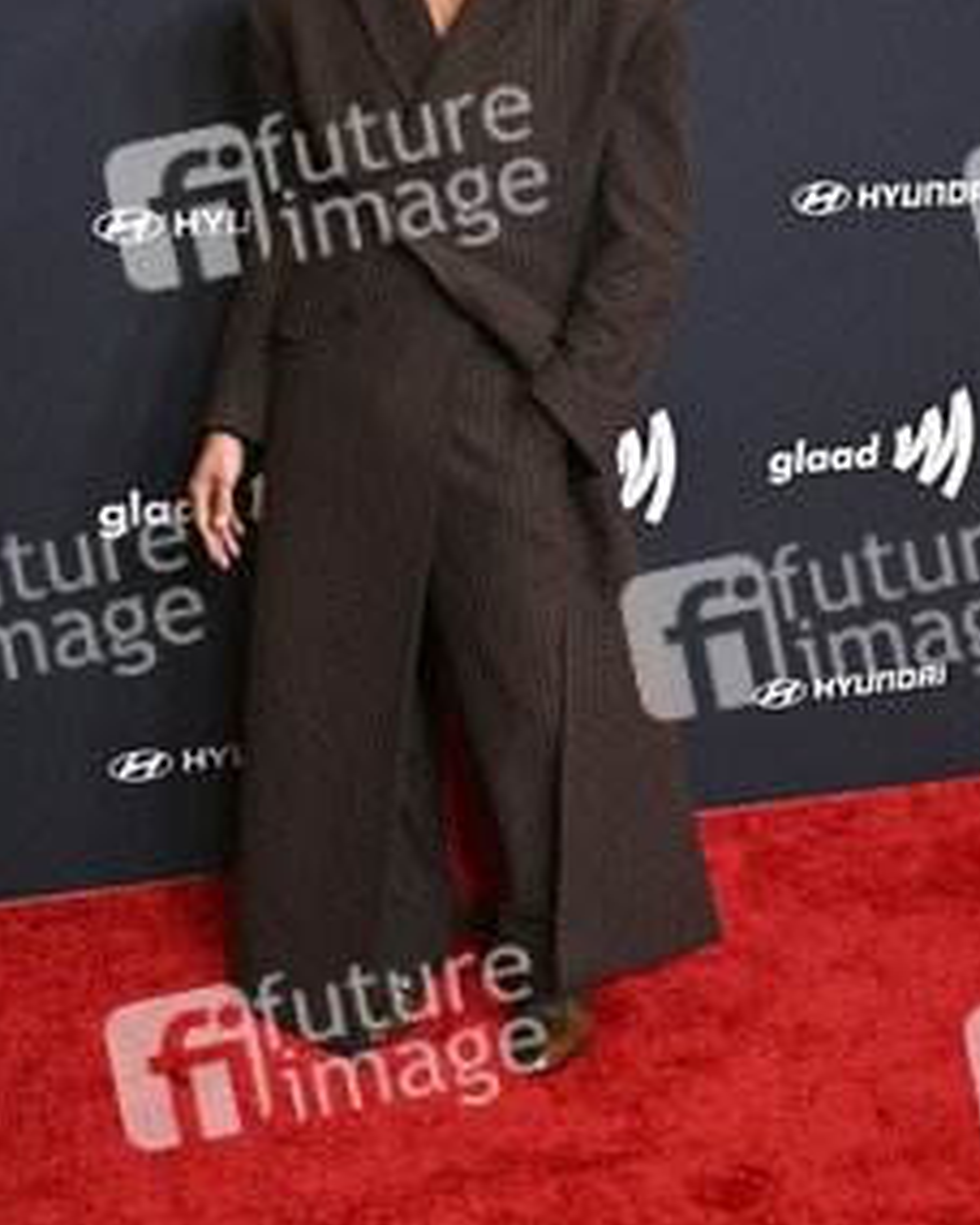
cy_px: 404
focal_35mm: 50
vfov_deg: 36.9
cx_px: 451
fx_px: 1813
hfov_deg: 30.2
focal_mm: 38
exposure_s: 1/250
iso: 4000
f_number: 5.6
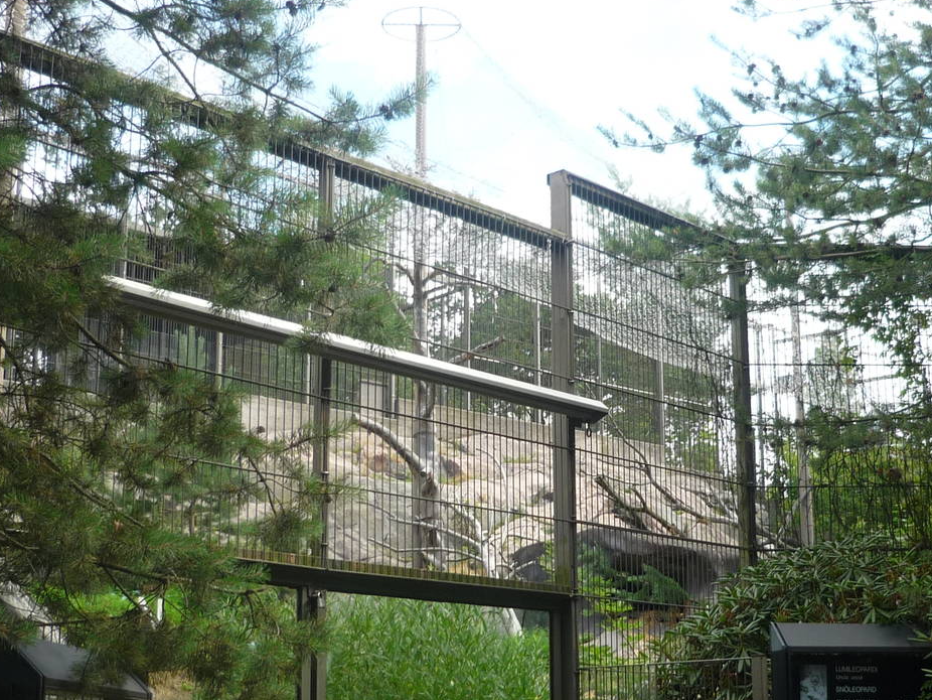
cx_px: 568
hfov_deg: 33.6
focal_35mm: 57
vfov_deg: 25.6
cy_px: 428
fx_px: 1535
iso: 100
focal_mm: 5.5
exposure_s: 1/250
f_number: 2.8
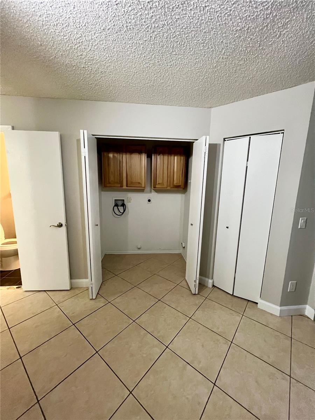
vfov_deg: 106.2
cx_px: 158
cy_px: 210
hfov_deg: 89.9
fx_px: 158
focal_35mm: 13
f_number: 1.8
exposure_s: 1/60
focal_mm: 1.57
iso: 640
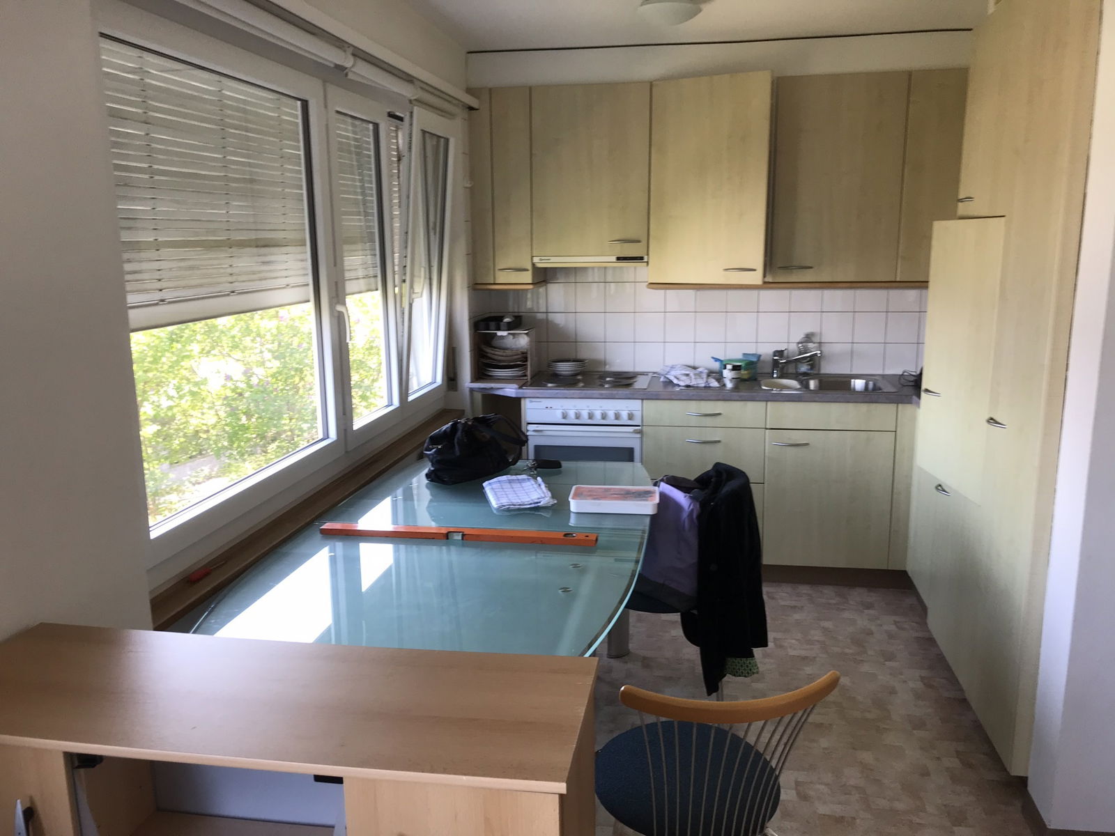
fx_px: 902
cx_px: 558
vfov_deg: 49.7
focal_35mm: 28
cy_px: 418
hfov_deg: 63.4
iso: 25
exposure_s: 1/50
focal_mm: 3.99
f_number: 1.8
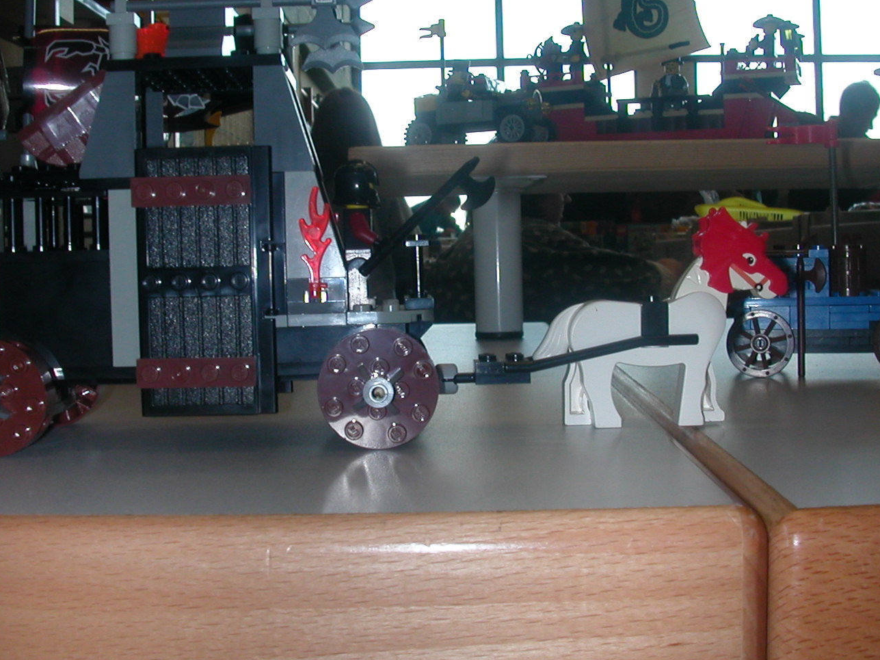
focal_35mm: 46
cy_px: 338
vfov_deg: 31.5
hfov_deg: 41.2
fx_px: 1169
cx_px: 434
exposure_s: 1/30
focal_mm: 5.6
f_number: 4.5
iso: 100
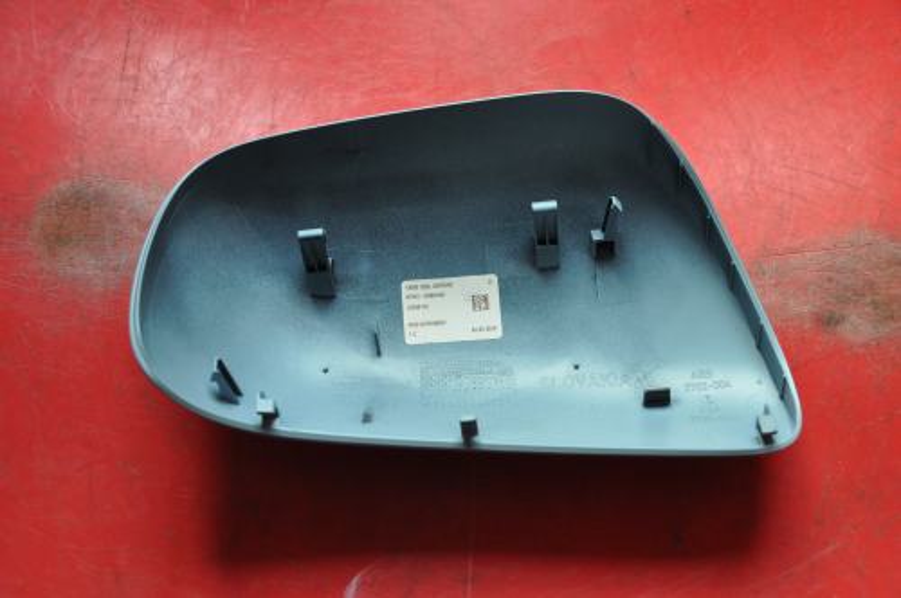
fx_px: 1200
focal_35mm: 48
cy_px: 299
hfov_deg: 41.2
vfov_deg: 28.0
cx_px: 450
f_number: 4.2
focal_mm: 32
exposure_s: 1/40
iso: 800
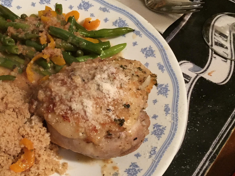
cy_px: 101
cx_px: 62
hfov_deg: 41.0
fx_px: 306
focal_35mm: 45
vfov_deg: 32.1
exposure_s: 1/15
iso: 320
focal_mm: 4.15
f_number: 2.2
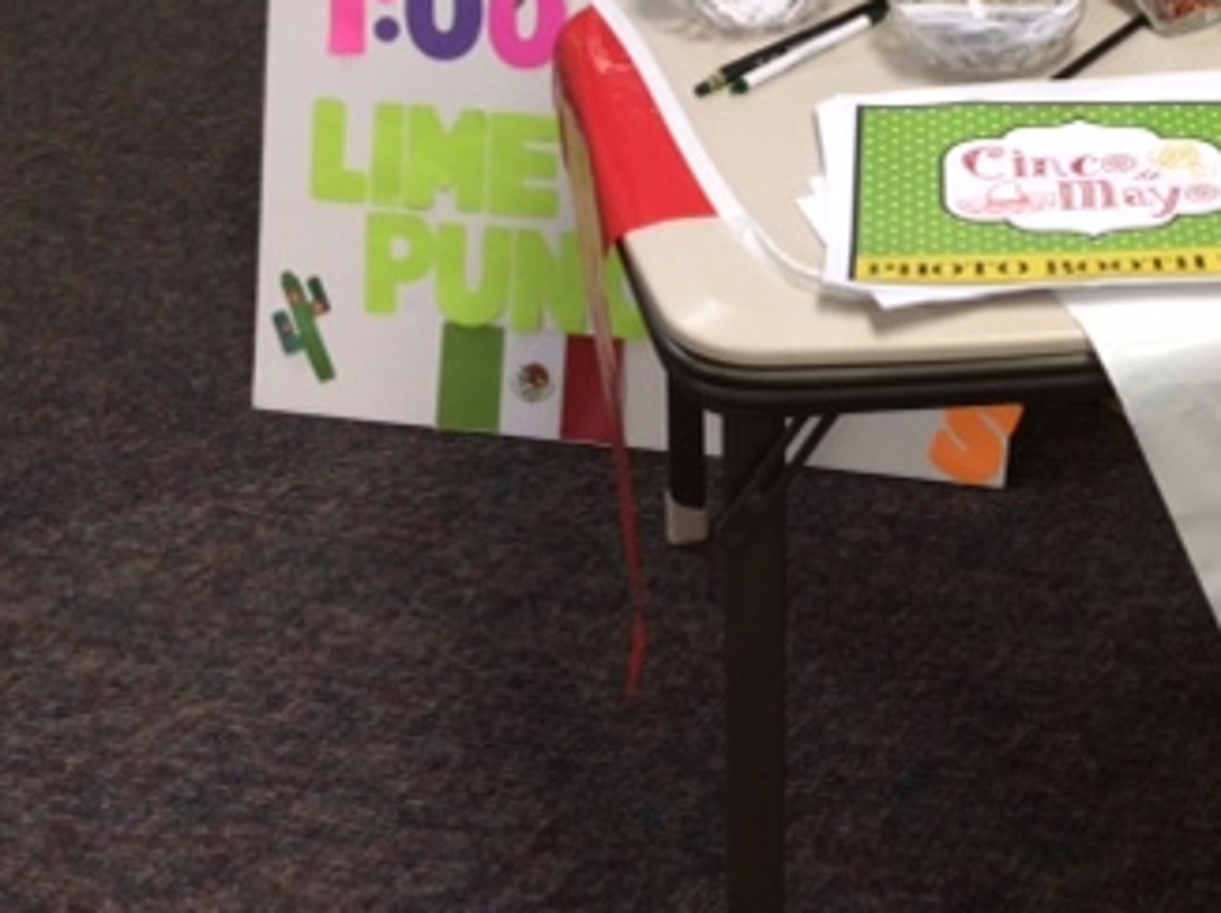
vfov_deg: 22.2
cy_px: 150
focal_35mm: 65
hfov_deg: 28.5
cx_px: 1146
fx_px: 2290
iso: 64
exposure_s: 1/24
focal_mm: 3.3
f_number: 2.4
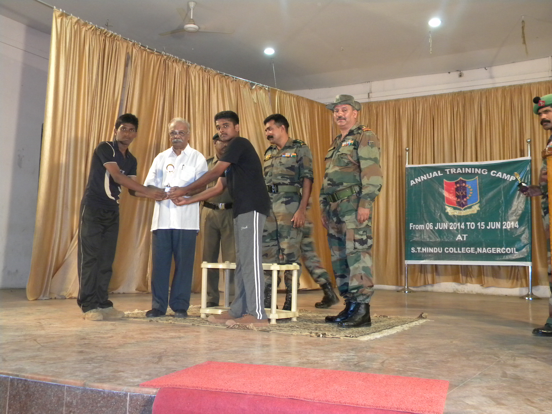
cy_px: 207
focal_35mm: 36
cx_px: 276
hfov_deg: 51.4
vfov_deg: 39.7
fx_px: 574
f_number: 3.7
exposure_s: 1/30
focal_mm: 6.4
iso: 400
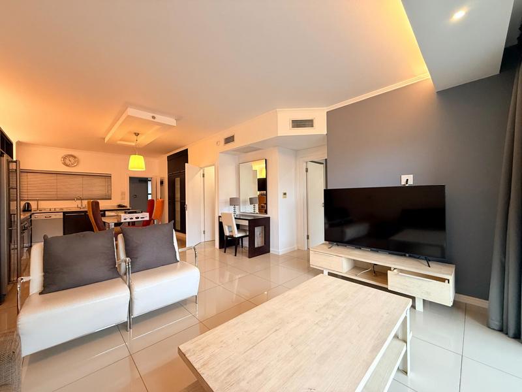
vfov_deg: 85.7
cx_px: 261
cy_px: 196
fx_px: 211
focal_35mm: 14
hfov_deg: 102.1
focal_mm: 2.22
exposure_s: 1/50
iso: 250
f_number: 2.2
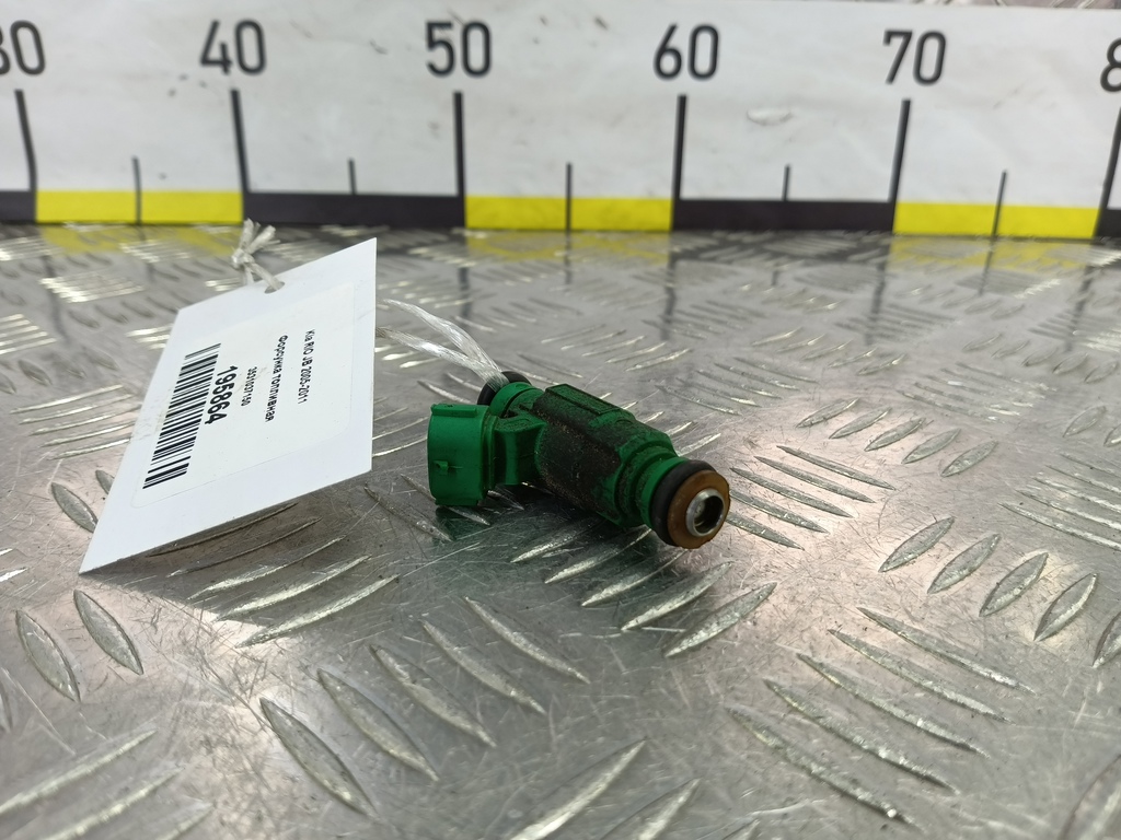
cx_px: 560
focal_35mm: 23
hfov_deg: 73.9
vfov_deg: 58.9
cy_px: 420
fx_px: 745
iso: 102
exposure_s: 1/50
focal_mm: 4.11
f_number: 1.6
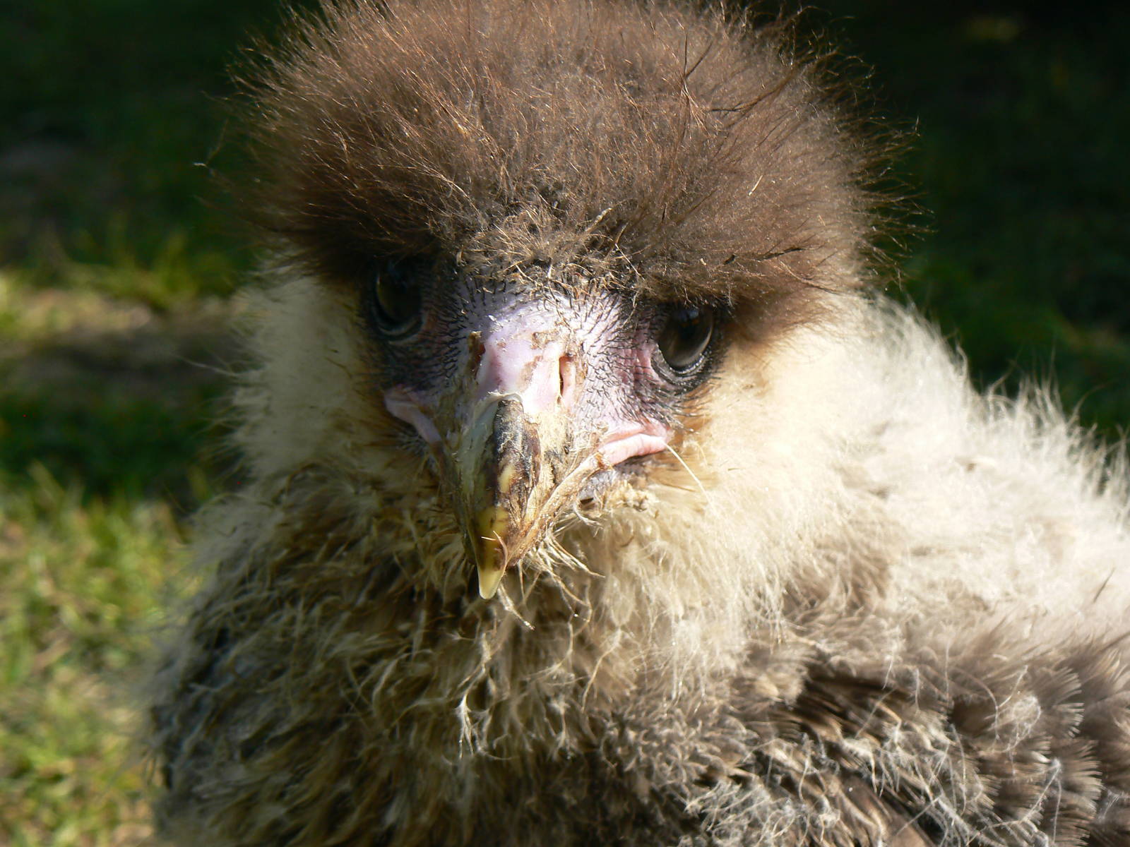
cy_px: 424
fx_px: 3330
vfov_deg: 14.5
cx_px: 565
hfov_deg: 19.3
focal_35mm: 102
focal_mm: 16.9
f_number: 5.6
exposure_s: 1/400
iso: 100
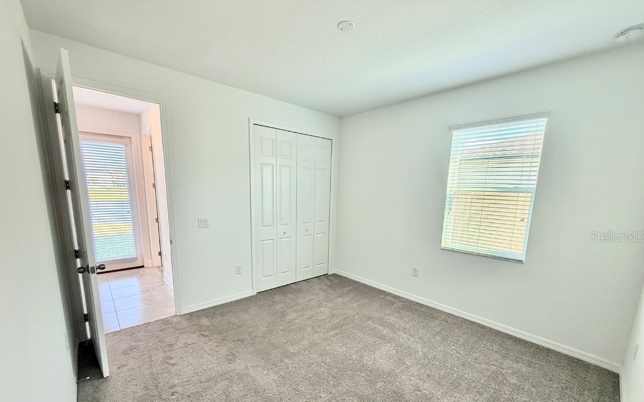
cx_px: 325
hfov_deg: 101.5
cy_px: 236
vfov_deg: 74.2
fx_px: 263
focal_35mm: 15
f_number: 2.2
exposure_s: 1/120
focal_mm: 2.22
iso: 160
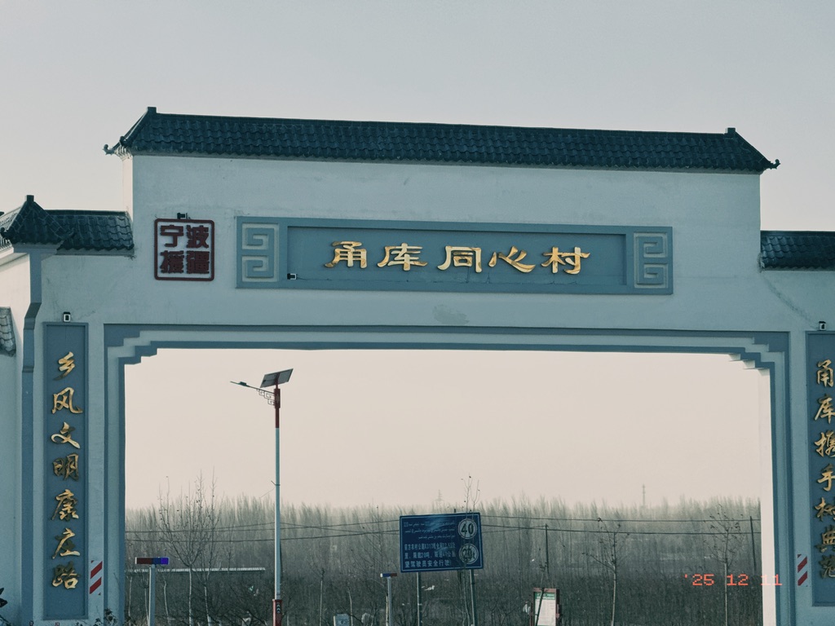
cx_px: 418
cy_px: 313
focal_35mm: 120
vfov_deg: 12.3
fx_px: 2895
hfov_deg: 16.4
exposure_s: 1/581
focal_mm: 15.66
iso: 50
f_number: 2.8
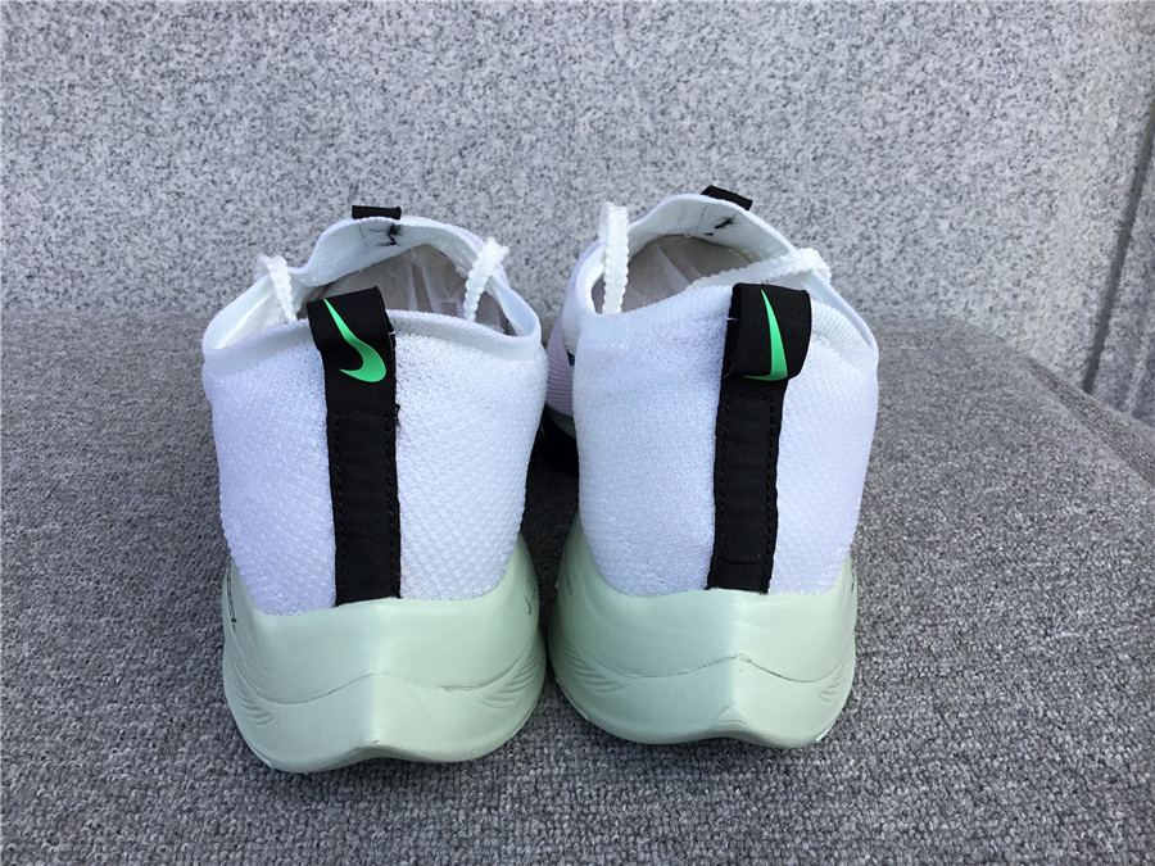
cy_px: 433
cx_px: 578
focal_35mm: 31
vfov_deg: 45.4
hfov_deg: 58.4
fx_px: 1034
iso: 25
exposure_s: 1/276
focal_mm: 3.3
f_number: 2.4
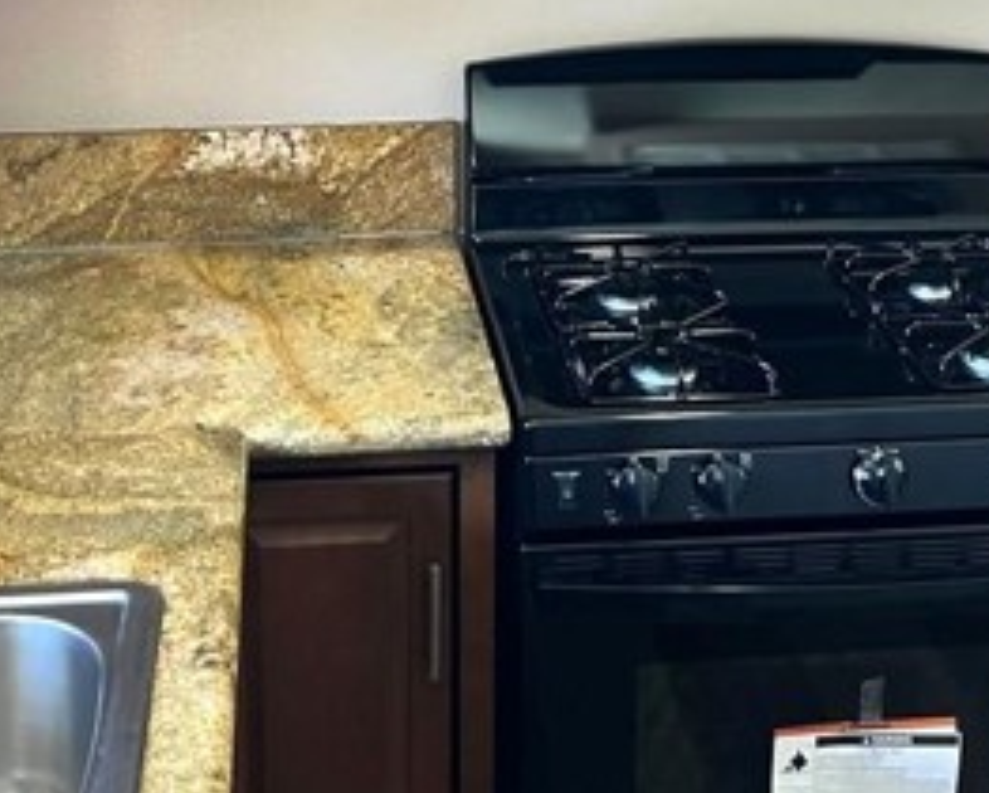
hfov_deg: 30.5
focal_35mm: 62
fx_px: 1816
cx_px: 502
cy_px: 19
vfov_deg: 23.7
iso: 250
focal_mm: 5.7
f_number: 1.5
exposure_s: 1/60
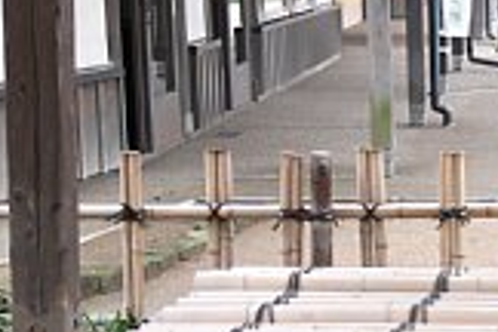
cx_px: 464
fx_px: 1701
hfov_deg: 16.4
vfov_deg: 11.1
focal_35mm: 123
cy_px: 295
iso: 80
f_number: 3.2
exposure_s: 1/50
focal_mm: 10.2
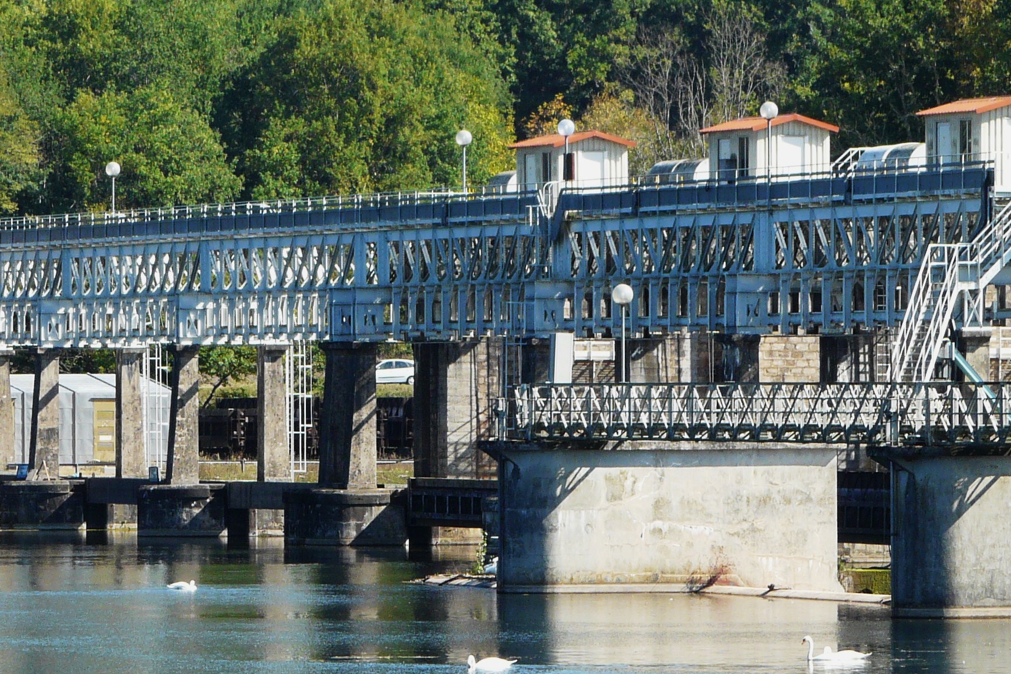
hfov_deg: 6.0
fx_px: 9688
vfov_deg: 4.0
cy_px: 190
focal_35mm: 345
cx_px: 456
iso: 100
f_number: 5.6
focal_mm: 28.8
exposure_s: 1/250
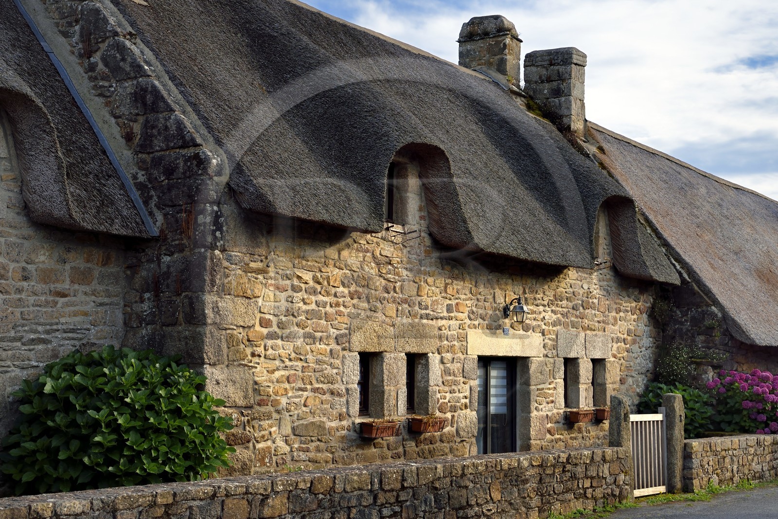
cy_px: 260
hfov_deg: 36.2
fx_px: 1189
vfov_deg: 24.6
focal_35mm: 55
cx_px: 389
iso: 200
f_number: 8
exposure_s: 1/320
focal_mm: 55
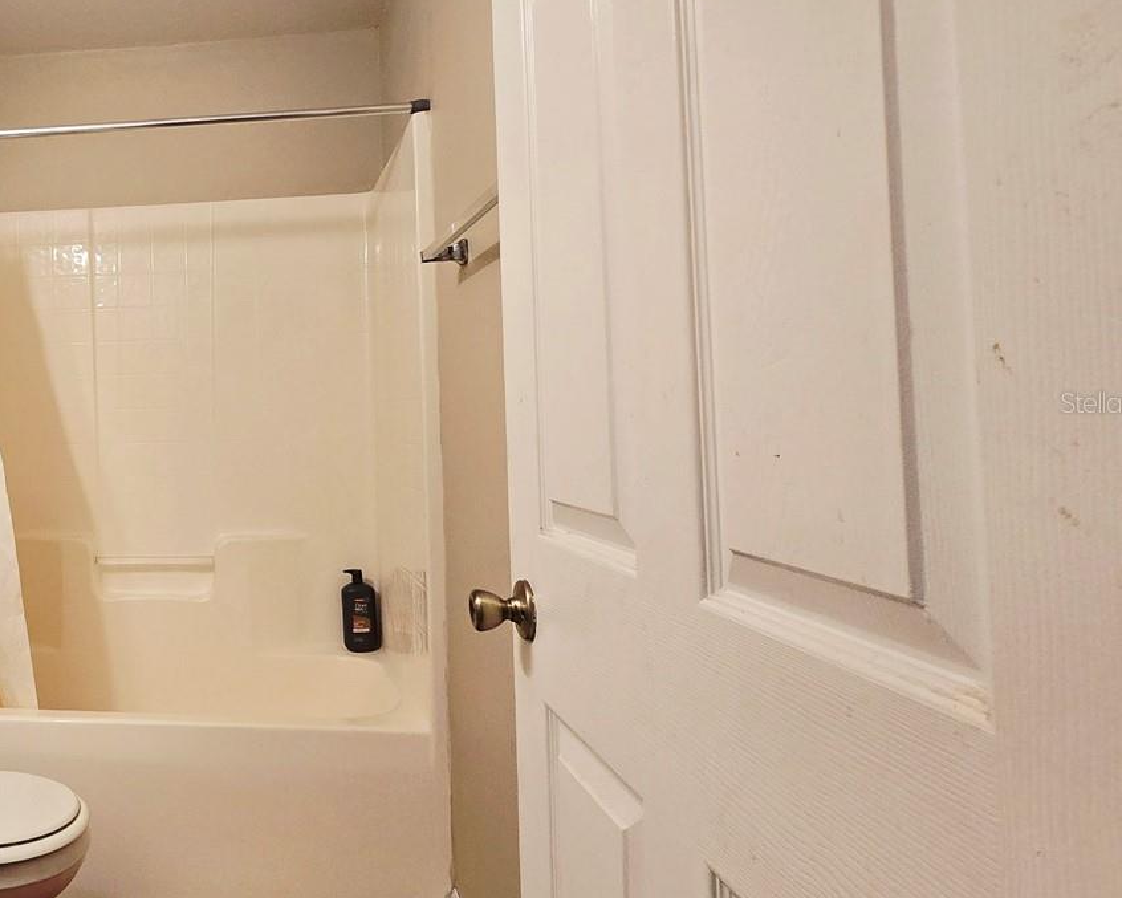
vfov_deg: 58.7
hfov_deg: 60.3
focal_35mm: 24
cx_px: 125
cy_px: 402
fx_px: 797
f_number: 2.2
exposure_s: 1/60.2
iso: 200
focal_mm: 2.2
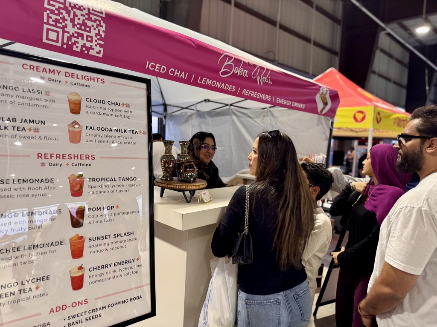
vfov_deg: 56.8
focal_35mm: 24
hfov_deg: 71.6
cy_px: 164
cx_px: 218
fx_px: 303
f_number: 1.78
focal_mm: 6.76
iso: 200
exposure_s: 1/60
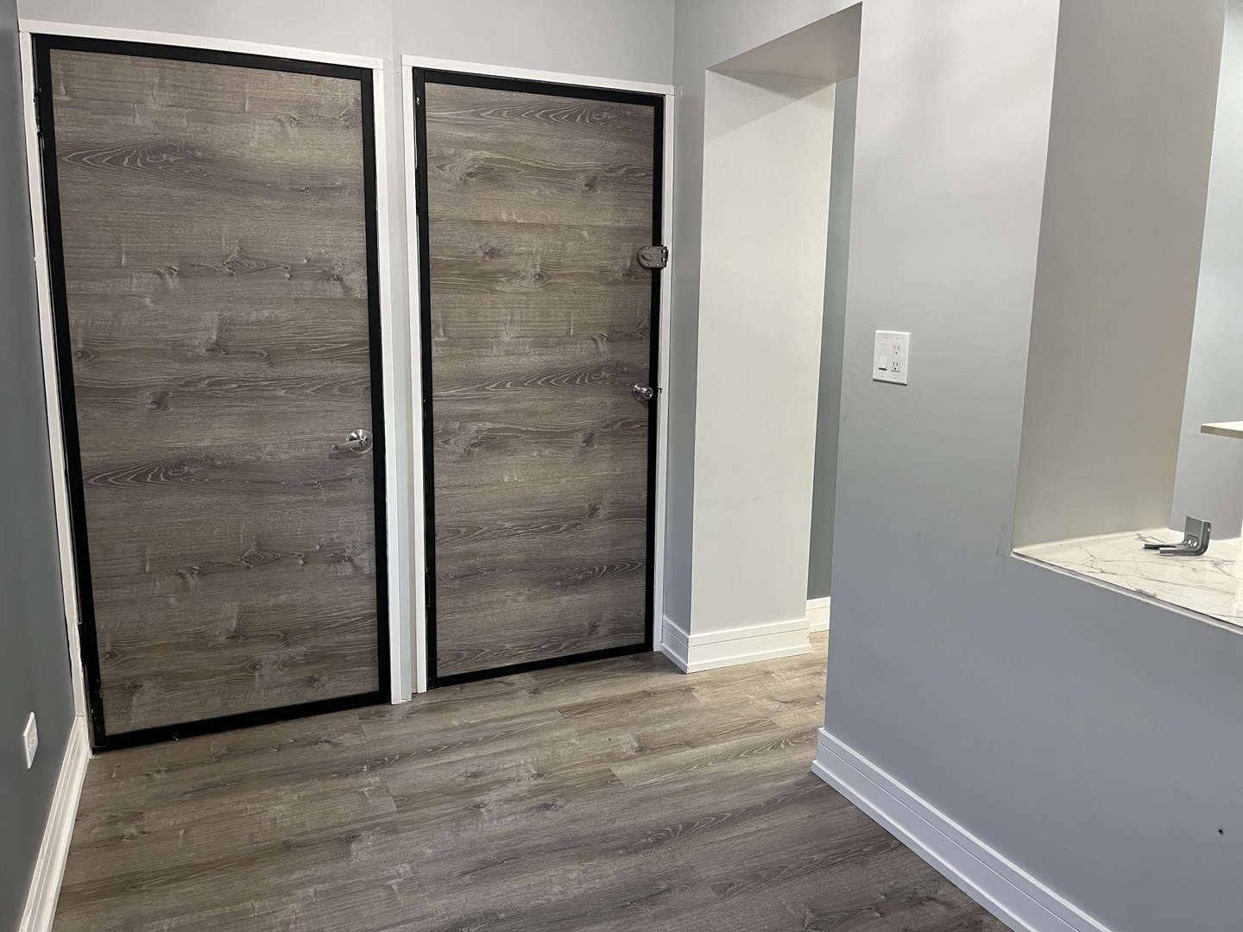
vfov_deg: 53.1
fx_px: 934
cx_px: 622
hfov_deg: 67.3
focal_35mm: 26
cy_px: 466
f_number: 1.6
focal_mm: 5.1
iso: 160
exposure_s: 1/60
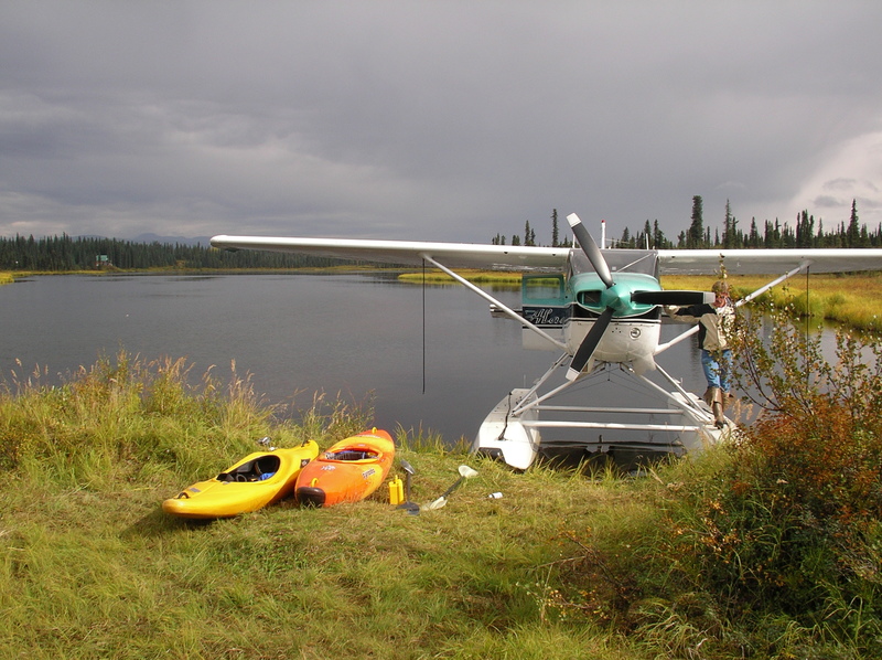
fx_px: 942
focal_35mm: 37
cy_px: 330
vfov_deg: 38.6
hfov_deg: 50.2
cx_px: 441
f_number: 6.9
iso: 50
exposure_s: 1/100
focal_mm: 5.7
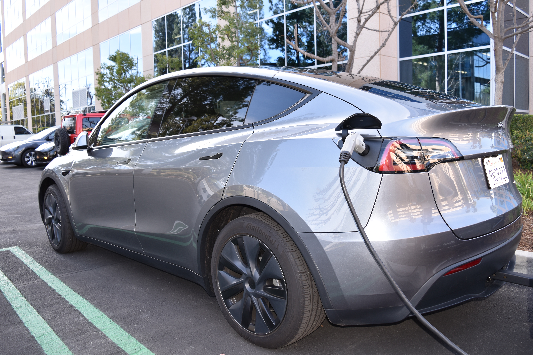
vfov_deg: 43.6
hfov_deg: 61.9
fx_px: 444
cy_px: 178
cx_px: 266
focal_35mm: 30
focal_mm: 20
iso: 160
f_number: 5.6
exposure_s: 1/125
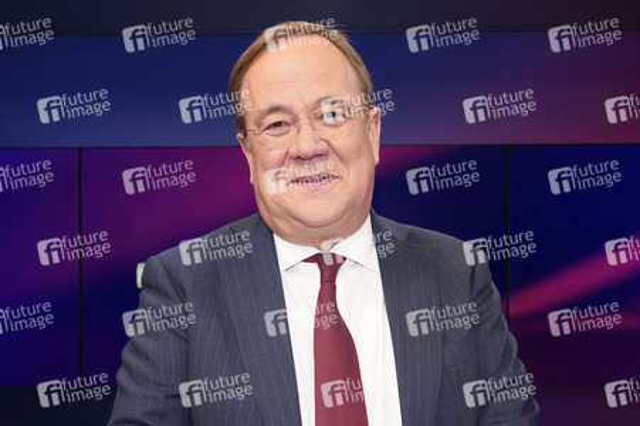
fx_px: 533
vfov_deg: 43.5
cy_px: 213
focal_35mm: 30
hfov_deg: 62.0
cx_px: 320
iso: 2000
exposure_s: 1/125
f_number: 5.6
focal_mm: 30
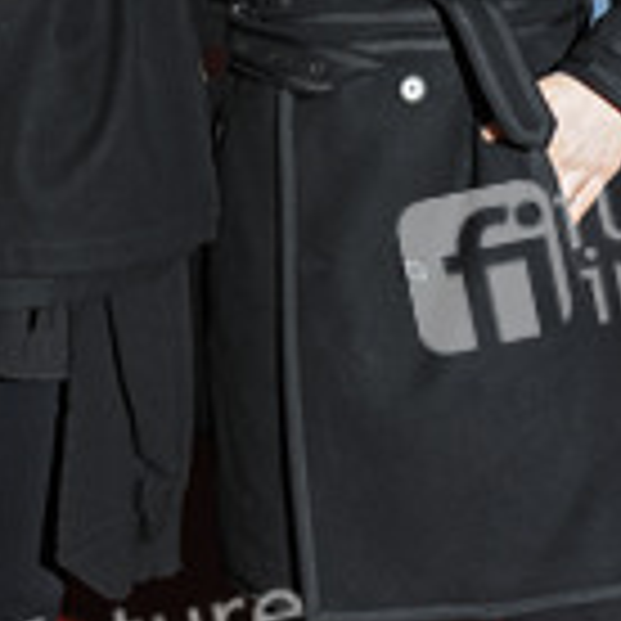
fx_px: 2902
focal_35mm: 143
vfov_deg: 12.1
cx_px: 220
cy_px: 22
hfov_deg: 12.2
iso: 800
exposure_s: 1/160
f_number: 5.6
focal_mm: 58
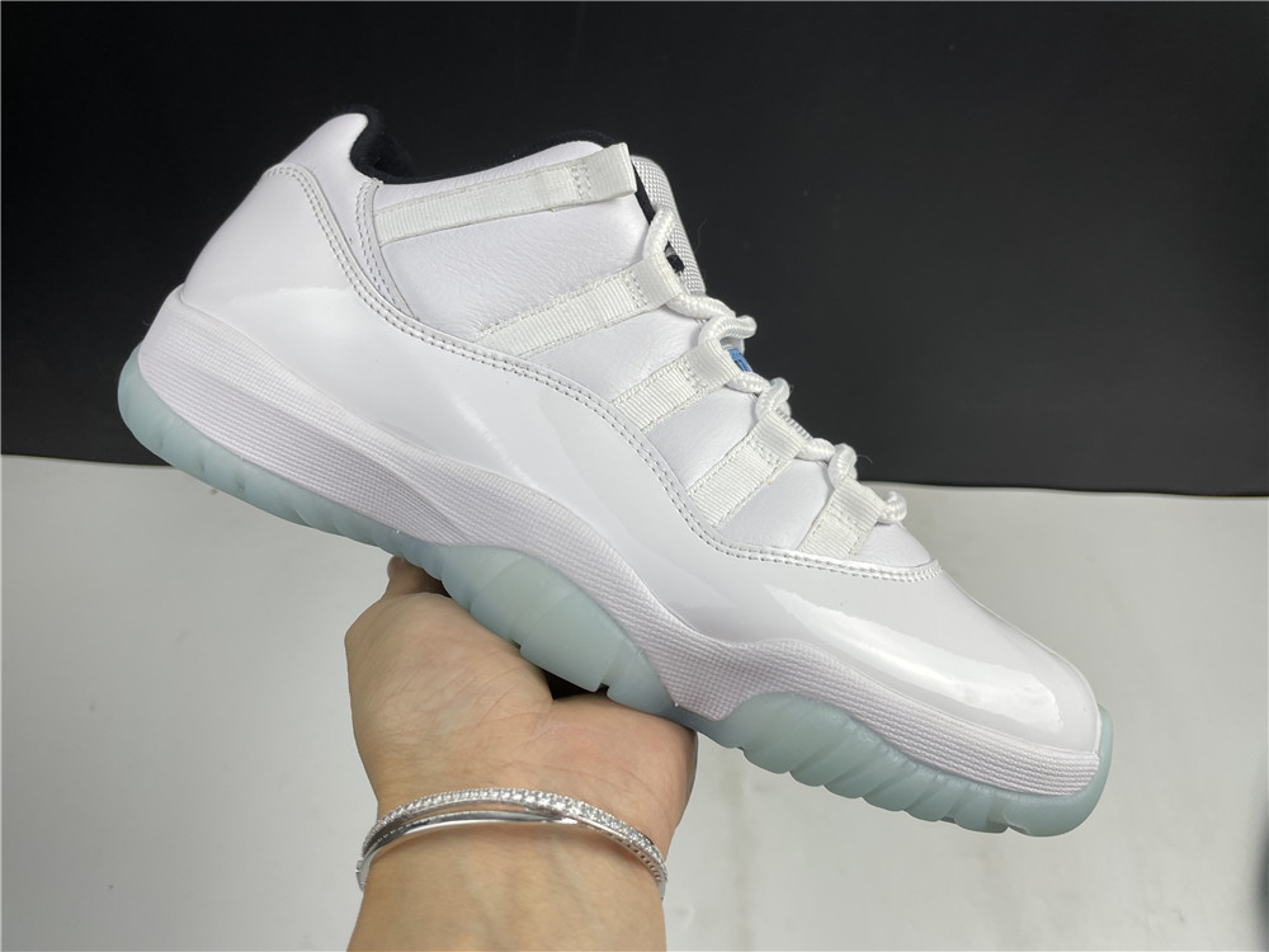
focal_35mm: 26
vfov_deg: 53.1
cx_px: 634
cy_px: 476
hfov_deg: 67.3
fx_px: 953
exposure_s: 1/126
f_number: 1.6
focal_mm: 4.2
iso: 32
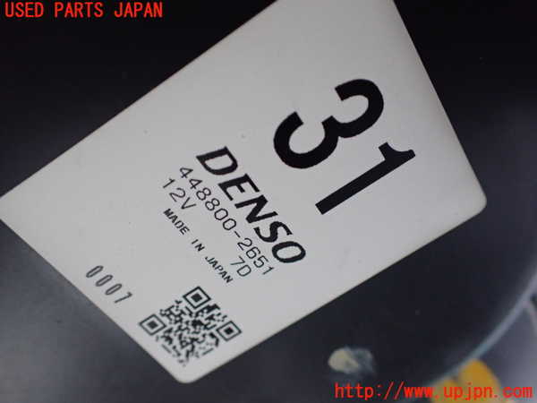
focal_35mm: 30
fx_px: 465
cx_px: 268
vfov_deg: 46.8
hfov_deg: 60.0
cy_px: 202
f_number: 2.3
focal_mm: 5.4
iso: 640
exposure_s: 1/125
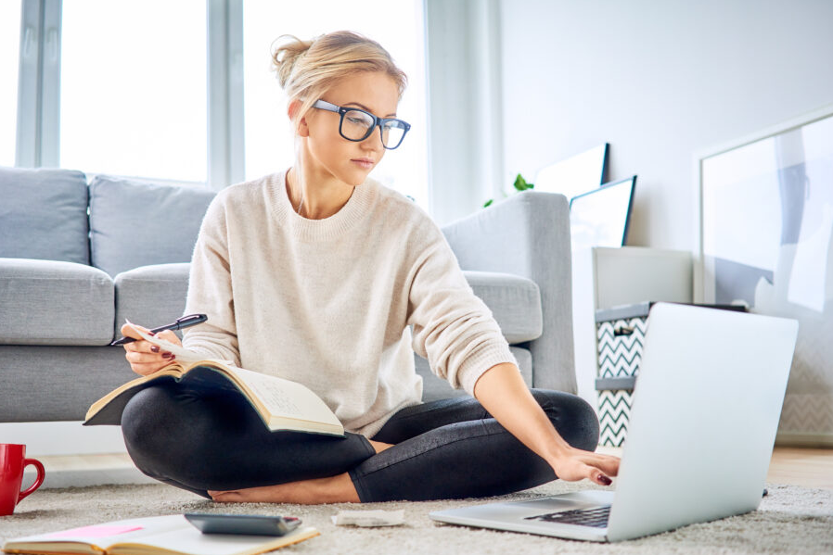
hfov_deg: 50.7
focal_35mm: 38
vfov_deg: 35.0
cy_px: 298
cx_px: 405
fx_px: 879
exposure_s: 1/125
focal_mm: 35
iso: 320
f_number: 2.8
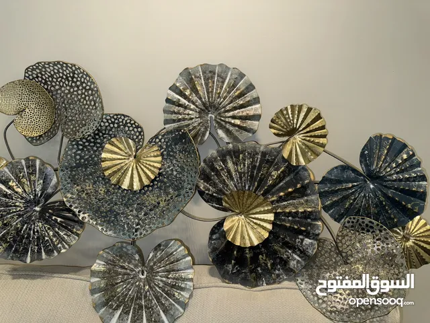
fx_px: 298
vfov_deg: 56.8
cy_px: 162
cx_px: 215
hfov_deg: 71.6
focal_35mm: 24
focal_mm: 6.76
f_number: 1.78
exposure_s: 1/134
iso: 50
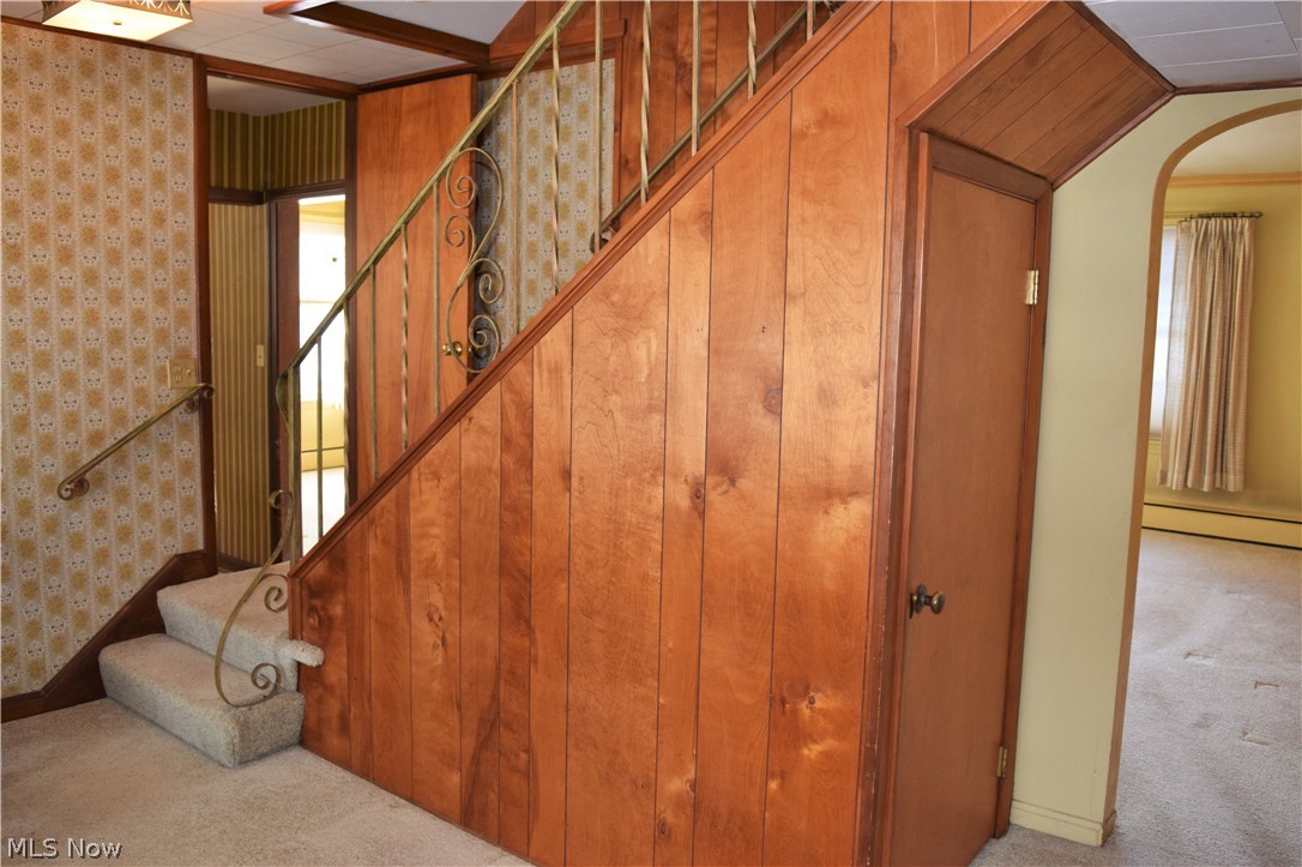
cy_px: 434
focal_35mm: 27
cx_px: 651
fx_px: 976
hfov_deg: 67.4
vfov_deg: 47.9
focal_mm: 18
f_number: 5
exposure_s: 1/100
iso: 800
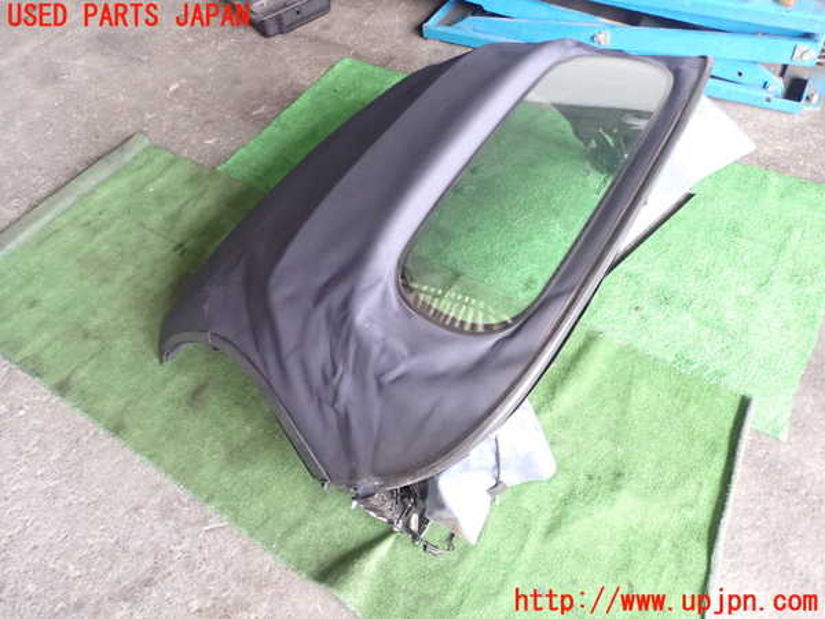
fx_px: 596
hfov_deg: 69.4
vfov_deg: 54.9
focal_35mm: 25
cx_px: 412
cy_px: 310
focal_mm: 4.5
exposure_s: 1/30
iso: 1250
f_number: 8
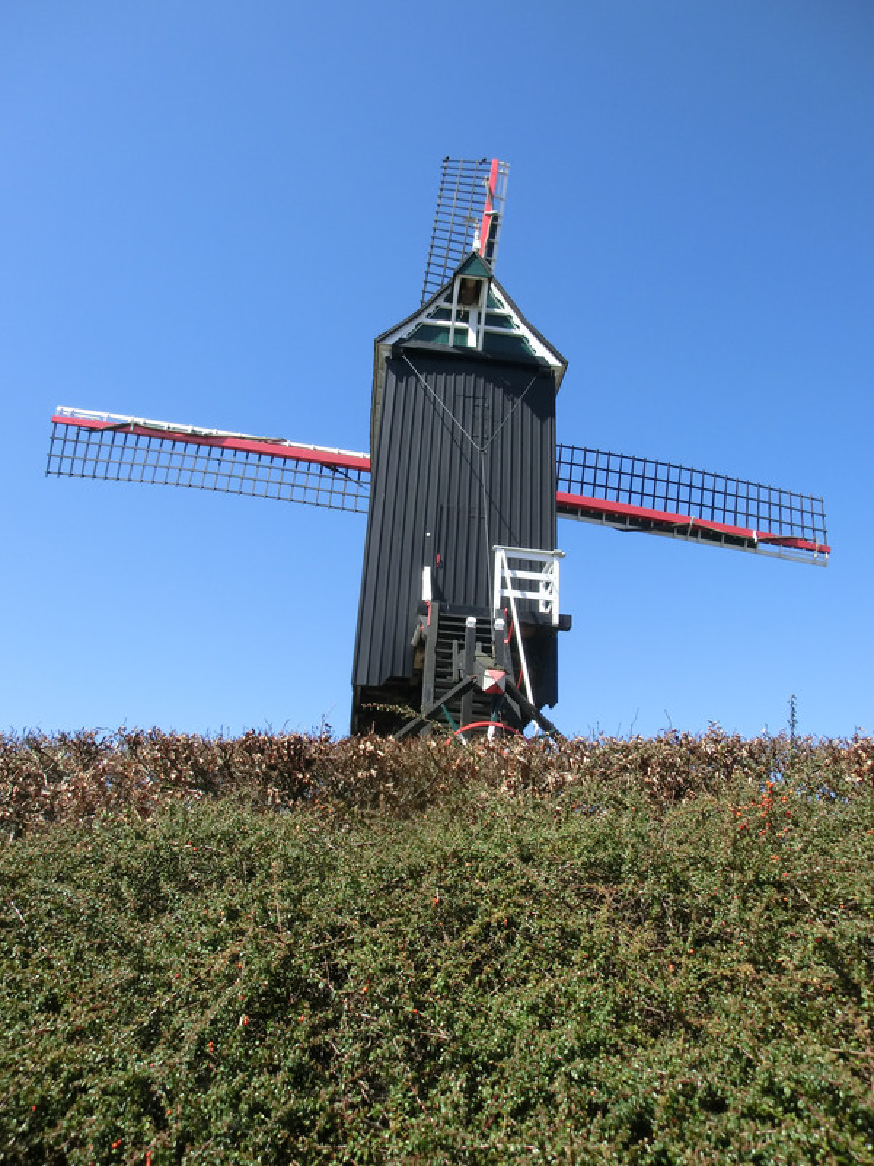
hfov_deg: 56.8
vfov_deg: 71.6
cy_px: 583
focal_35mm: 24
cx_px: 437
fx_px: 808
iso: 80
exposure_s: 1/800
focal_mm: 4.24
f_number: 3
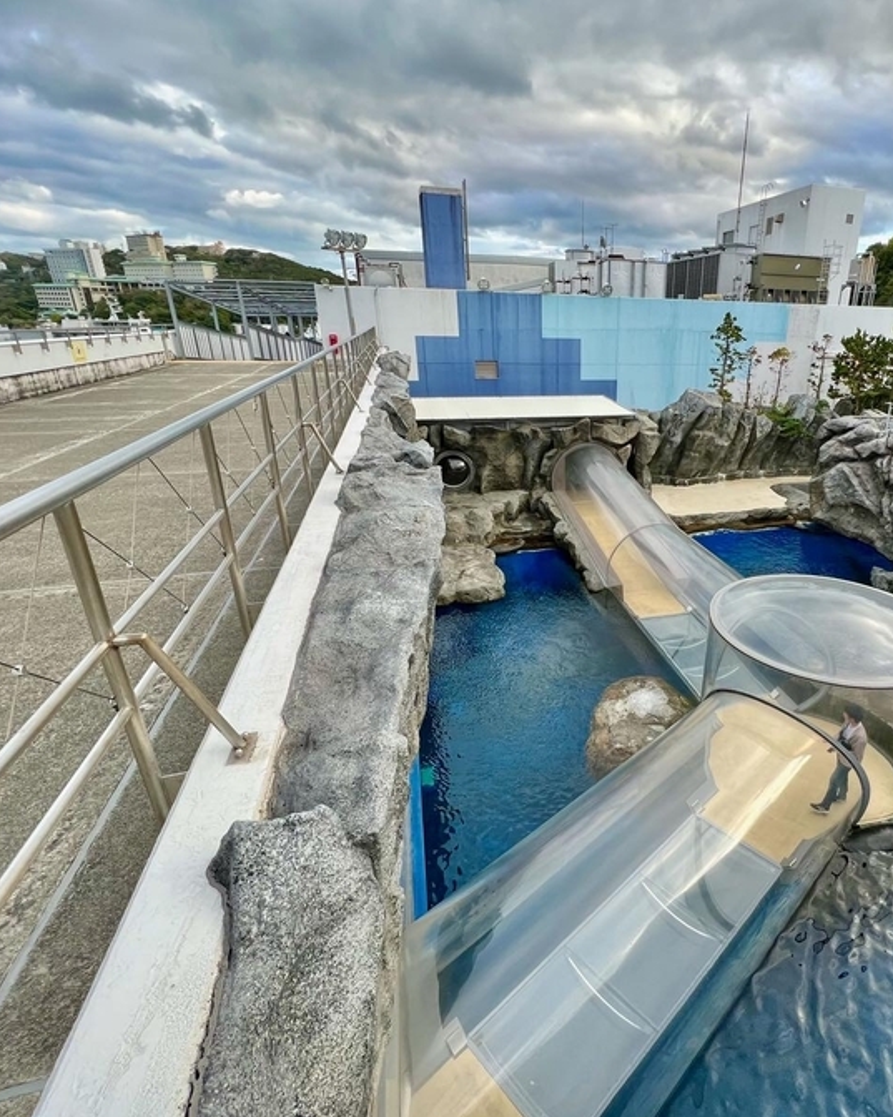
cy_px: 559
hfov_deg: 74.2
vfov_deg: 89.7
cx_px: 607
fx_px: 562
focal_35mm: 17
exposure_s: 1/246
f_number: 1.8
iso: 32
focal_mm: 1.57
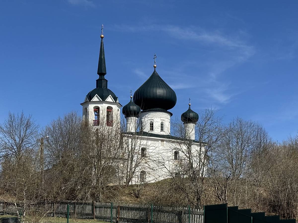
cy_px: 112
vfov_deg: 30.3
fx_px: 413
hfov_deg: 39.7
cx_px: 149
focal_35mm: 48
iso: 64
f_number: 1.78
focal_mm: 6.76
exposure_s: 1/5848
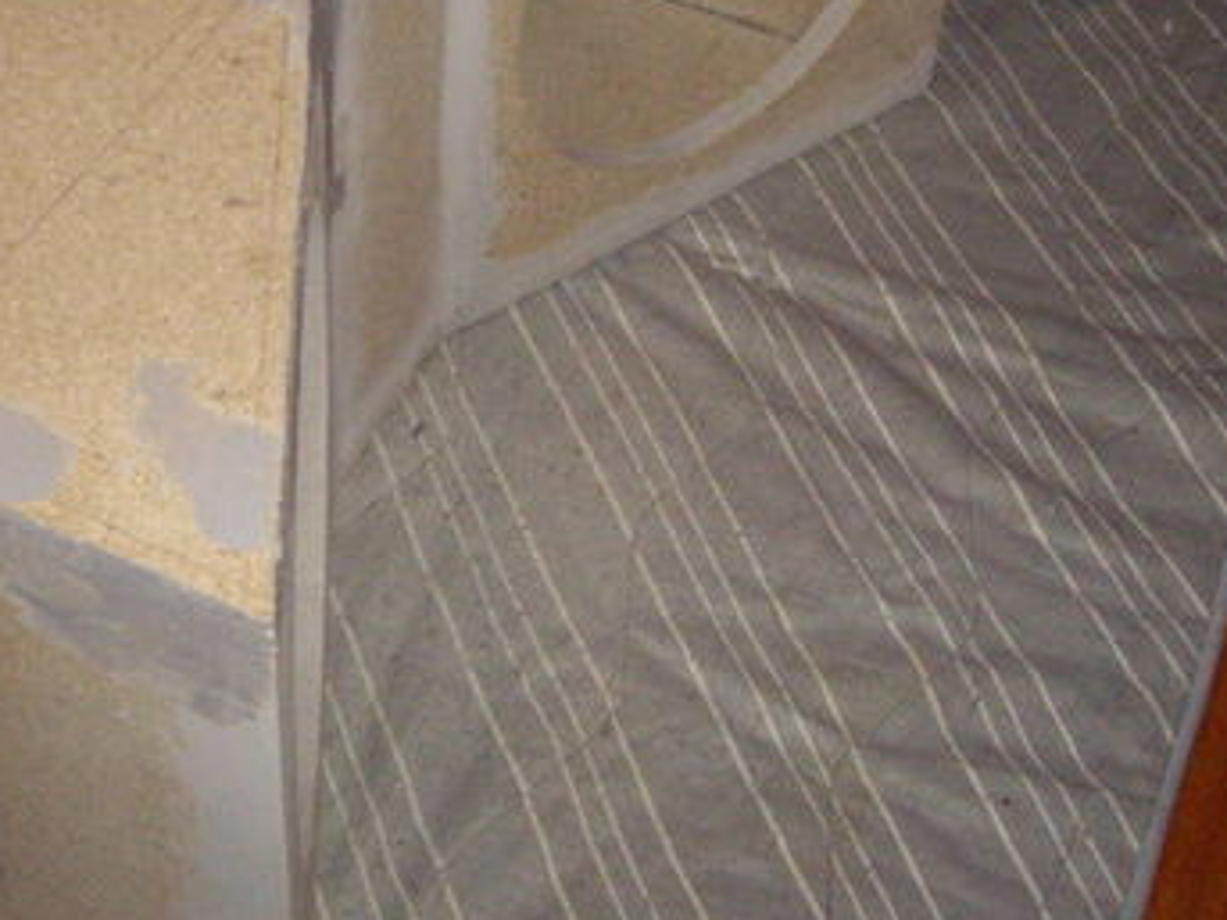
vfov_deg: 20.5
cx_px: 422
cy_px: 186
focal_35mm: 71
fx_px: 2516
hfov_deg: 27.3
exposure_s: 1/40
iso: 400
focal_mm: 6.2
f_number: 2.7
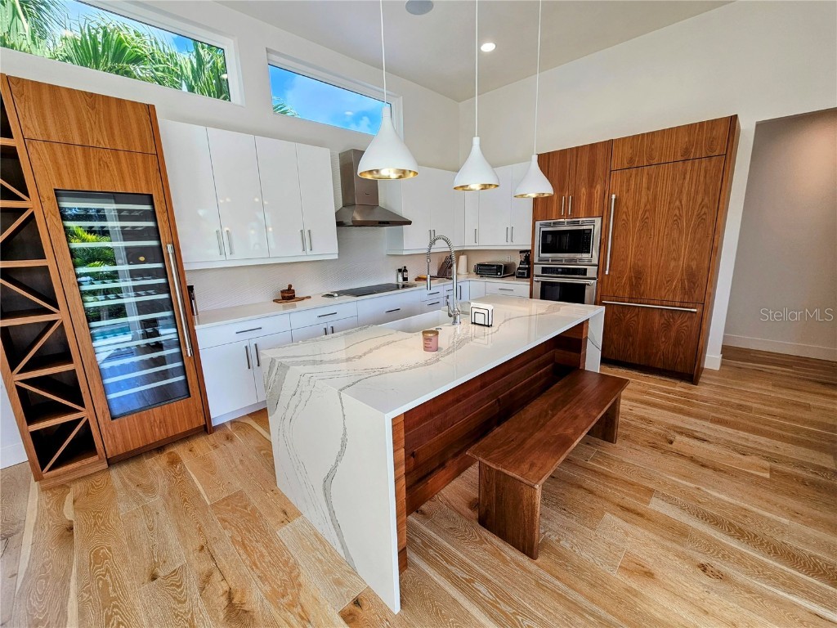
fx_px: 314
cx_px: 418
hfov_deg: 106.2
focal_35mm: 13
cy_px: 314
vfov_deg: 89.9
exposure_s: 1/206
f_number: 2.2
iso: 50
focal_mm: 2.2
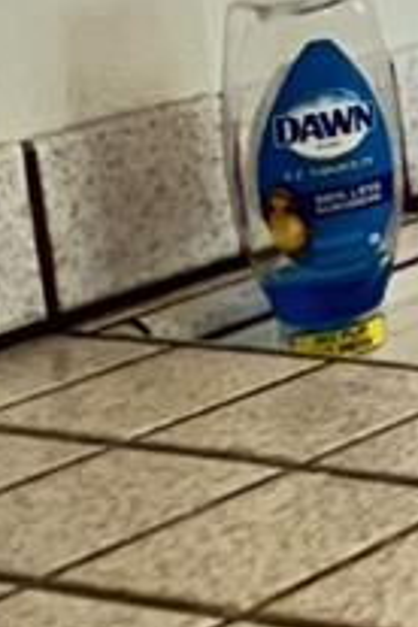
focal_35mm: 98
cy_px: -136
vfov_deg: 19.5
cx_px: 1689
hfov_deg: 8.0
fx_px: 1707
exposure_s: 1/60
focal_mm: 1.57
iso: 640
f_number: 1.8
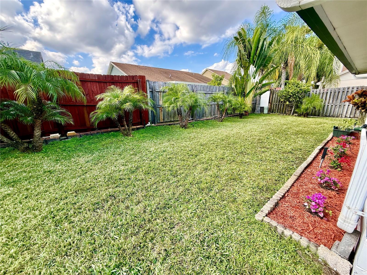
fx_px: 148
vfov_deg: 85.7
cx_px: 184
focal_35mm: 14
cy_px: 138
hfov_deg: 102.1
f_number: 2.2
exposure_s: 1/282
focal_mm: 2.22
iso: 50
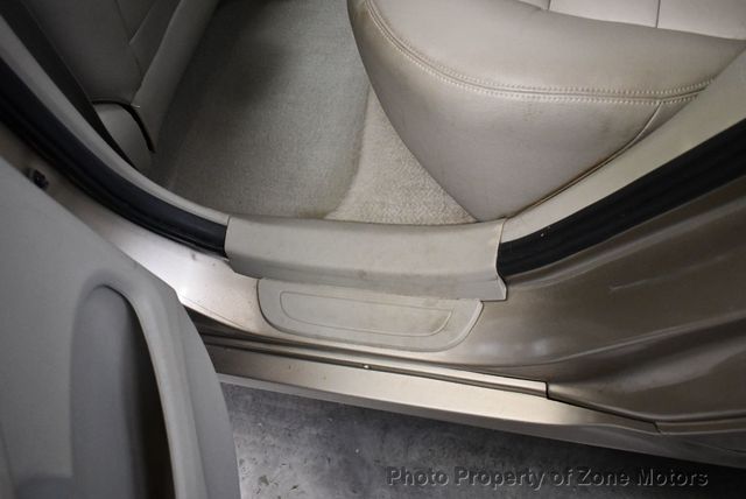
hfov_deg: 53.1
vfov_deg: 36.9
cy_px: 250
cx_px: 373
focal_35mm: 36
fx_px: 747
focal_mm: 18
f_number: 3.5
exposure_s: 1/125
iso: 2200
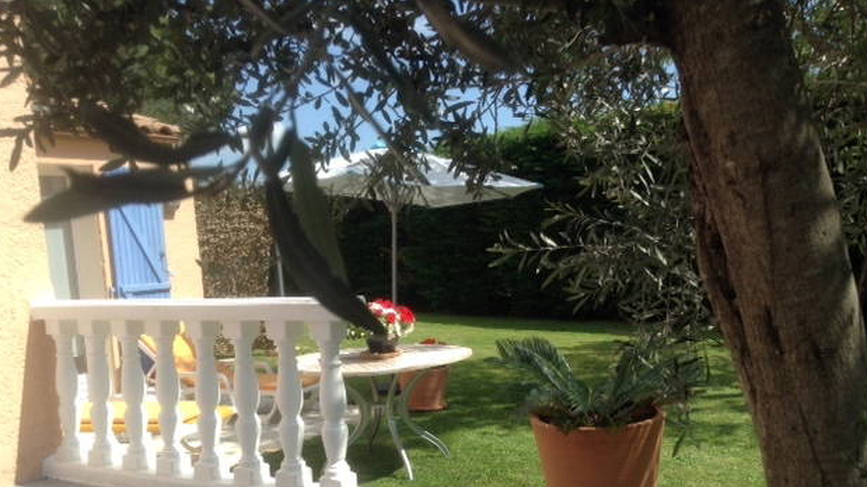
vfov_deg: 31.7
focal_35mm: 37
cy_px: 333
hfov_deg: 54.0
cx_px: 436
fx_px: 850
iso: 32
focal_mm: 3.3
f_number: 2.4
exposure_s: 1/864
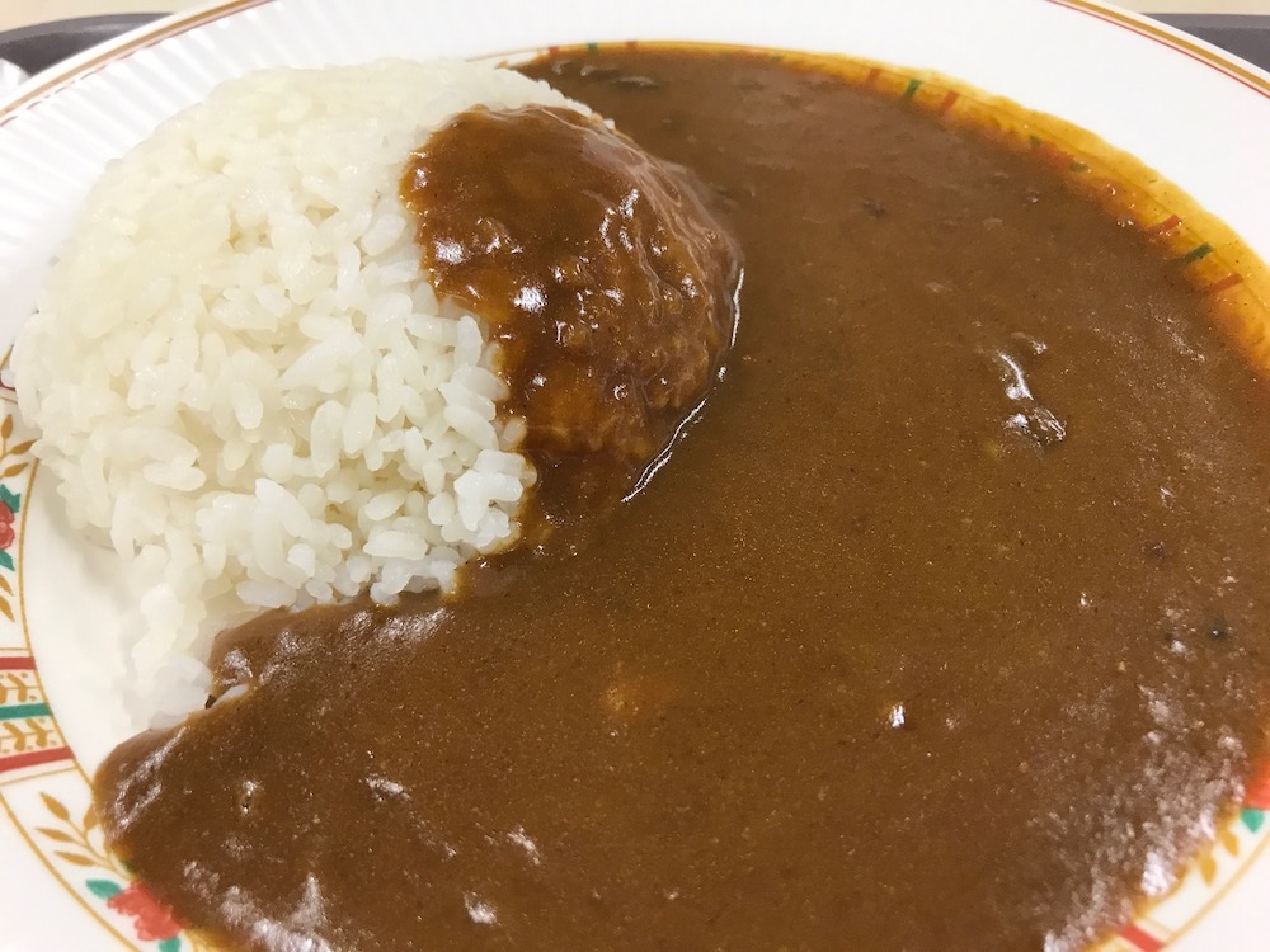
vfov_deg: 49.7
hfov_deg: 63.4
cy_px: 476
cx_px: 635
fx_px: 1027
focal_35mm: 28
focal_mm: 3.99
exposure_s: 1/30
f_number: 1.8
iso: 32
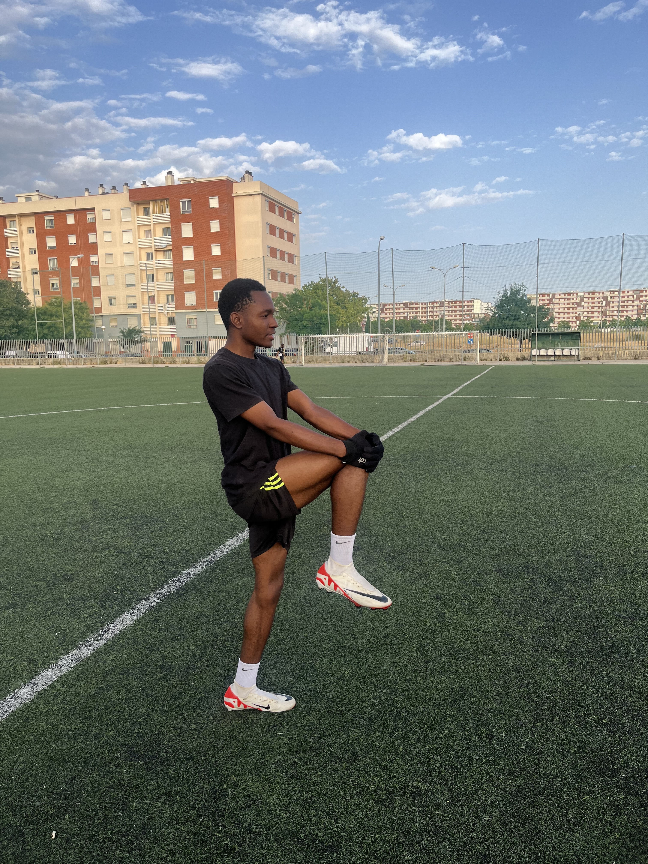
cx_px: 324
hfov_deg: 53.1
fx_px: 649
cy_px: 432
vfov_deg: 67.3
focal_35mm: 26
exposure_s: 1/959
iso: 50
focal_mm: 5.1
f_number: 1.6
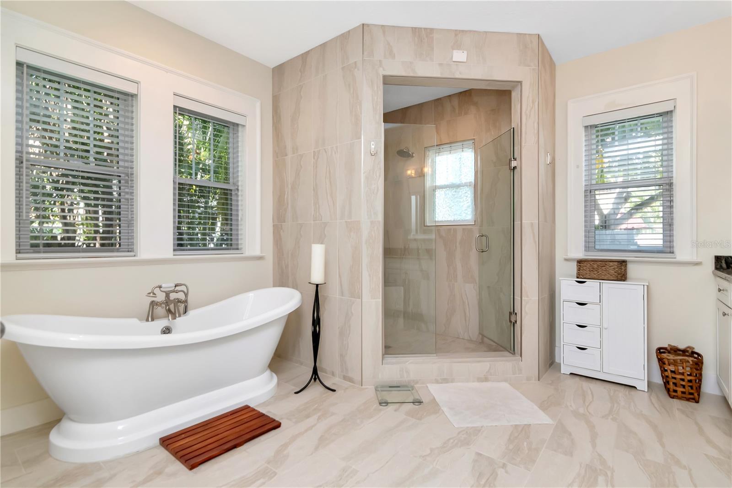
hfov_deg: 95.0
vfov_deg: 72.0
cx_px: 366
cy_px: 244
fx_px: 335
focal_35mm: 16
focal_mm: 11
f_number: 7.1
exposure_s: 1/125
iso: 1000
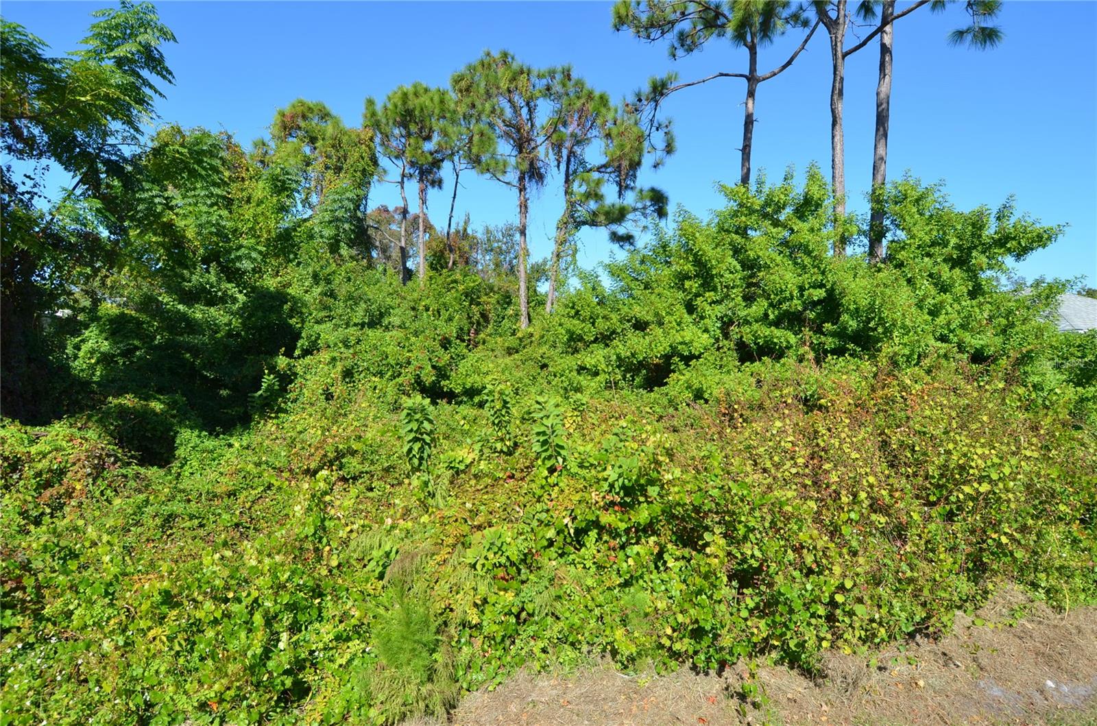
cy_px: 363
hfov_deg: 90.1
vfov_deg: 67.1
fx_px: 547
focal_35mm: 18
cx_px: 548
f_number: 8
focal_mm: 12
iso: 125
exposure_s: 1/250
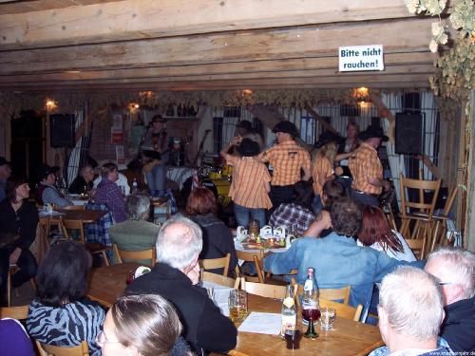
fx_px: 535
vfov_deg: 36.8
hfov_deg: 47.9
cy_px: 178
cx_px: 238
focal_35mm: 39
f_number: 2.8
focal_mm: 8
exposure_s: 1/60
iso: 100
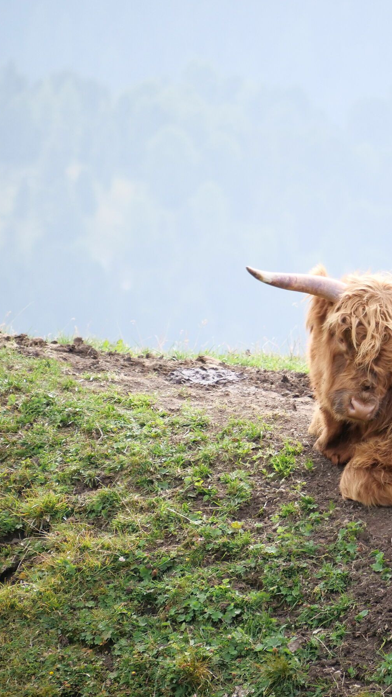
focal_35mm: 582
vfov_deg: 3.7
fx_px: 10753
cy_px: 348
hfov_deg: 2.1
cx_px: 385
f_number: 5.6
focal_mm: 200
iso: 800
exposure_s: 1/500
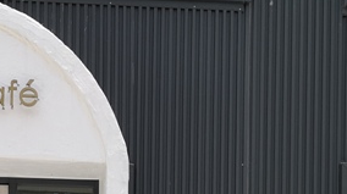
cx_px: 97
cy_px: 310
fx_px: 763
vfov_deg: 13.5
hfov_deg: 25.4
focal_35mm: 83
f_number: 1.8
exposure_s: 1/1580
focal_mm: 3.95
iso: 50
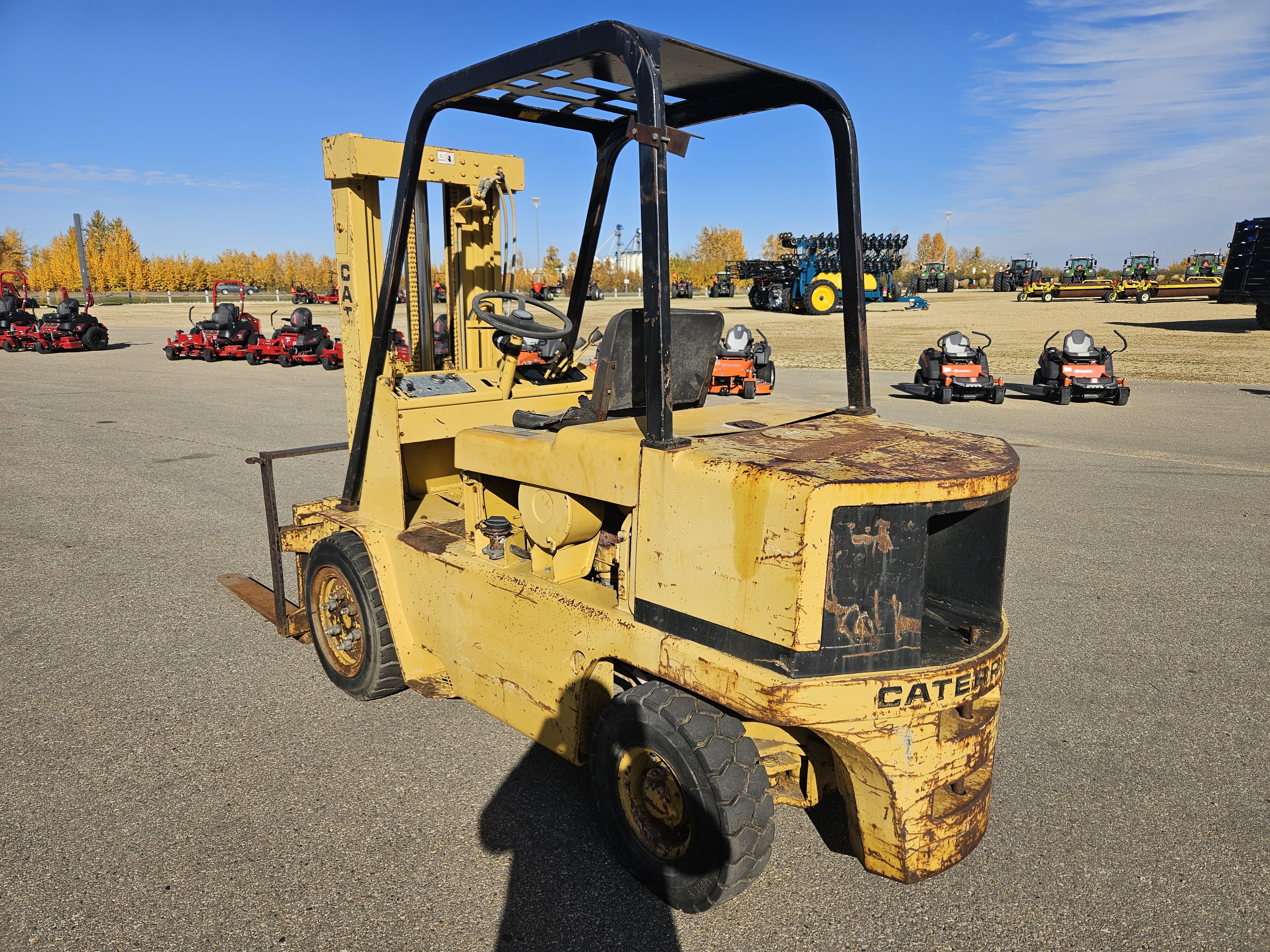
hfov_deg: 73.9
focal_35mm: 23
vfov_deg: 58.9
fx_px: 844
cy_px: 476
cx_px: 635
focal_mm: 5.4
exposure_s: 1/2657
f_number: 1.8
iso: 25
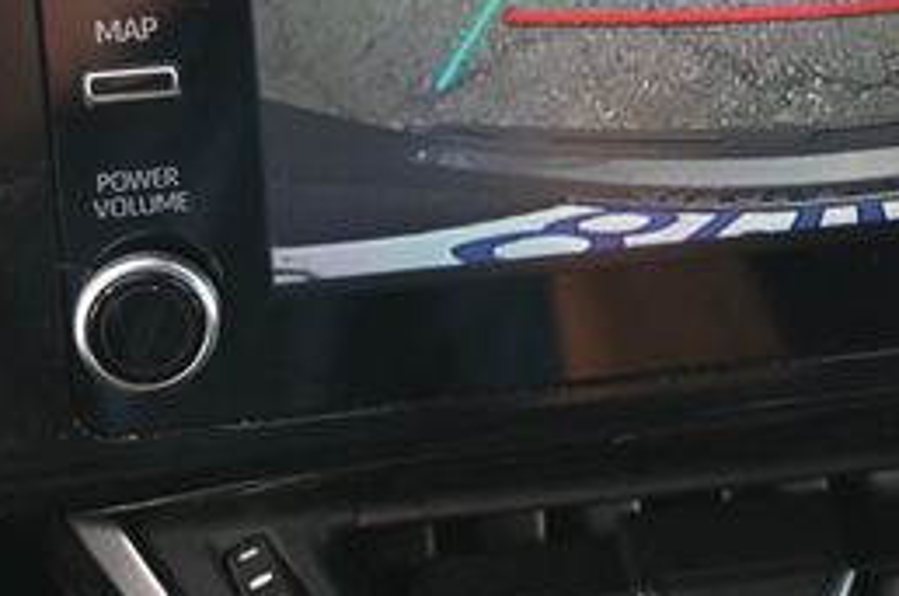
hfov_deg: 24.2
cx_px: 794
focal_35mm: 82
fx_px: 2044
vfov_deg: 16.1
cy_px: -45
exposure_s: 1/160
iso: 400
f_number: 4
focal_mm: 22
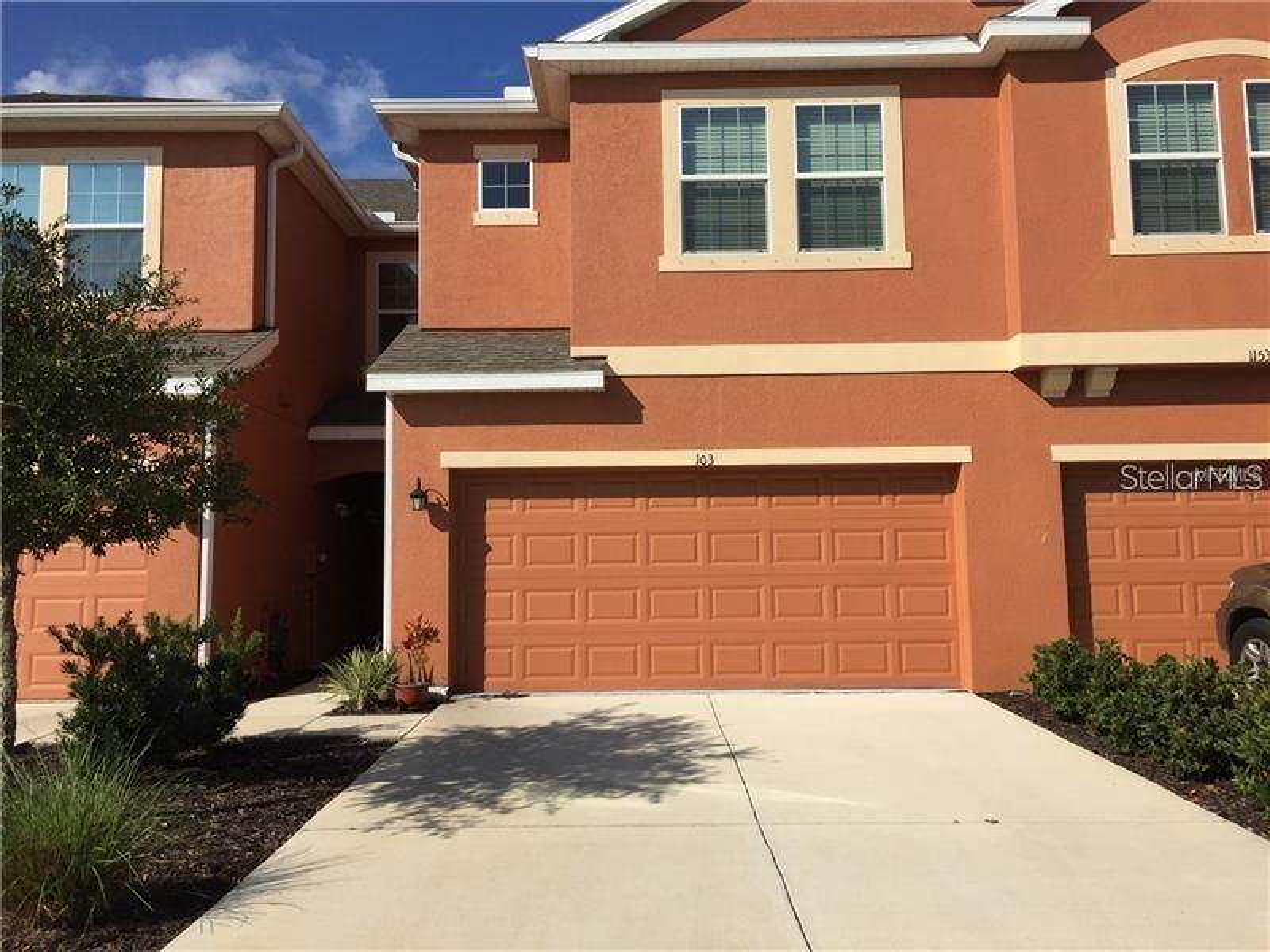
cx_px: 635
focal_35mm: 29
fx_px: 1064
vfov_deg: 48.2
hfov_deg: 61.7
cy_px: 476
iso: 32
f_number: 2.2
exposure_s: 1/3968
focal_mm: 4.15
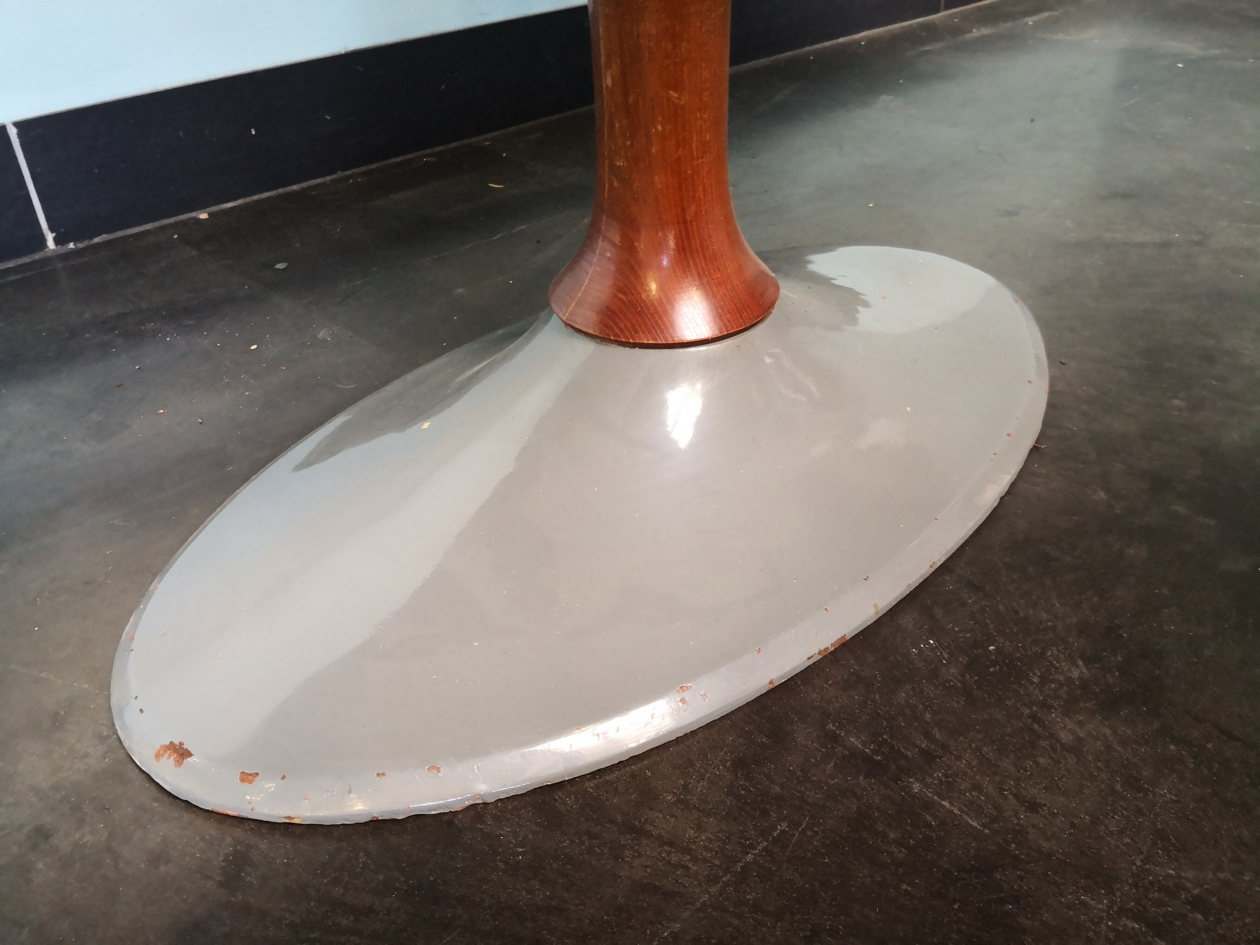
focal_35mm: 27
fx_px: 983
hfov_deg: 65.3
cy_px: 472
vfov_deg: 51.4
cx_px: 630
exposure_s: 1/25
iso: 320
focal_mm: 3.95
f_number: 1.6
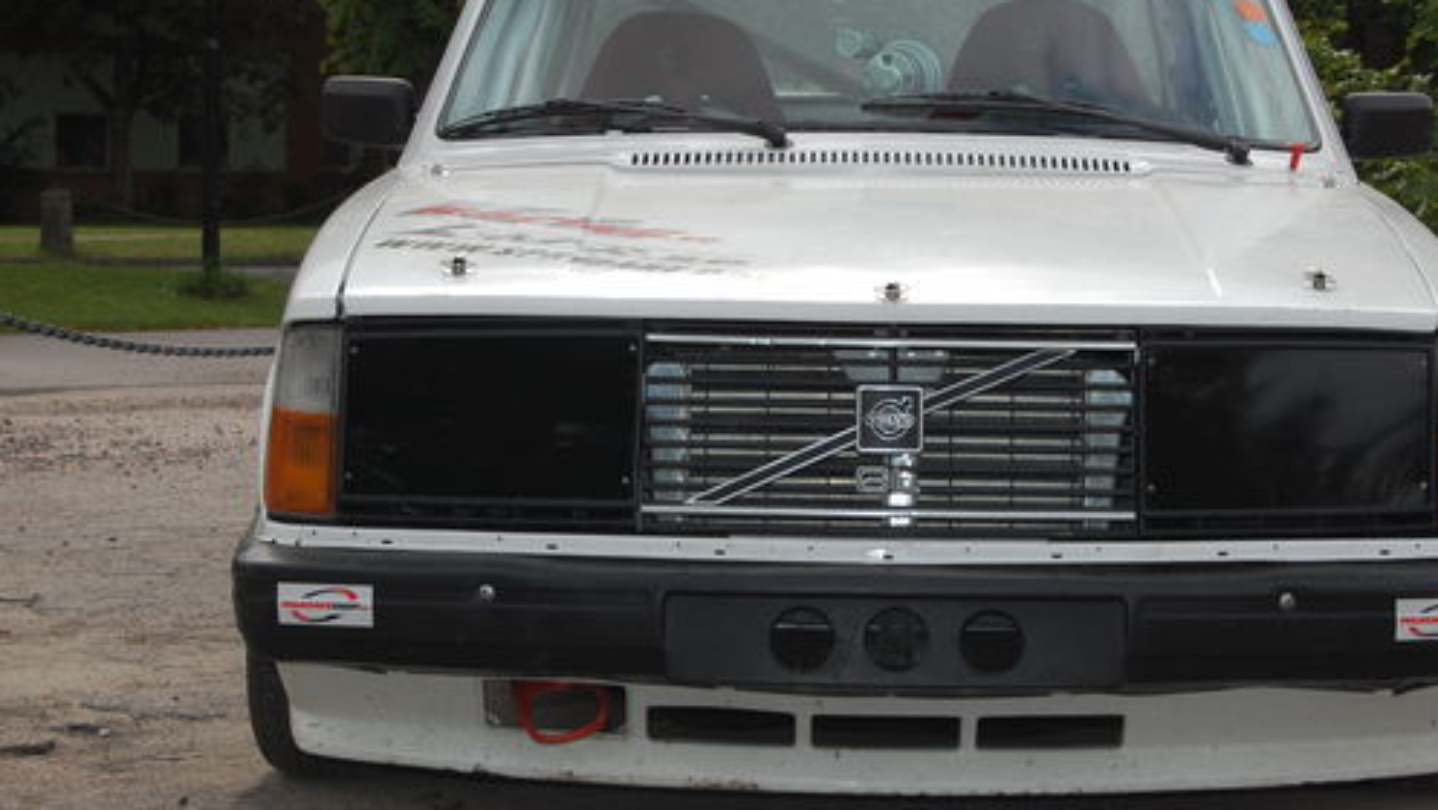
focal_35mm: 93
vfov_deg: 13.0
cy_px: 341
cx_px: 920
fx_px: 3547
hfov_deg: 22.8
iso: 320
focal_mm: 46
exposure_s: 1/500
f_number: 5.6
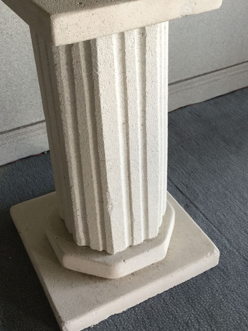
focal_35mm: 48
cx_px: 152
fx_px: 459
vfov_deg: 39.6
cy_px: 139
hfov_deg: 30.2
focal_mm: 3.3
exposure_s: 1/33
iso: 64
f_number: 2.4
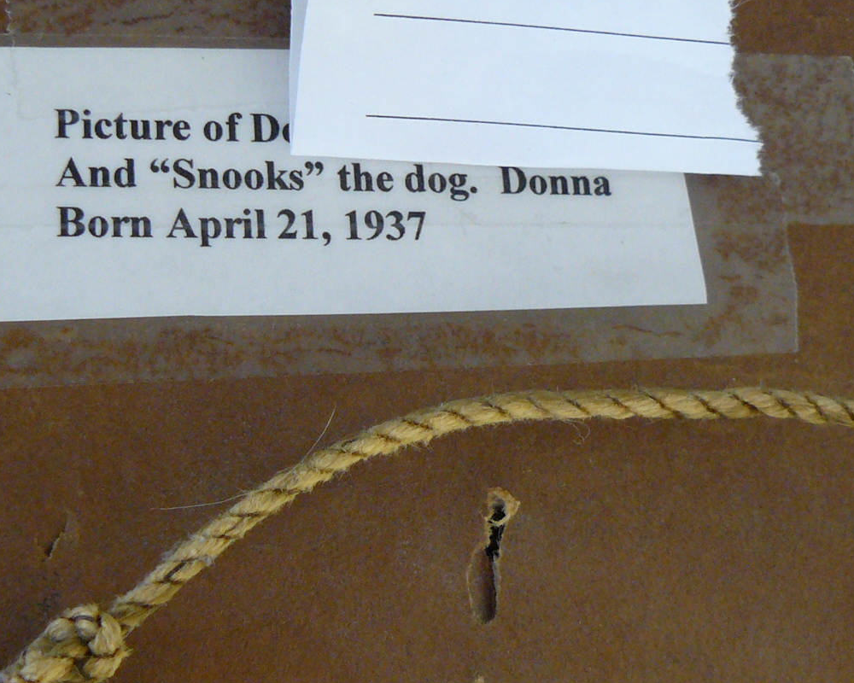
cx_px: 372
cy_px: 289
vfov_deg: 21.2
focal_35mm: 72
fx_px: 1820
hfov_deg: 26.4
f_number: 2.8
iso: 200
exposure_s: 1/30
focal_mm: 6
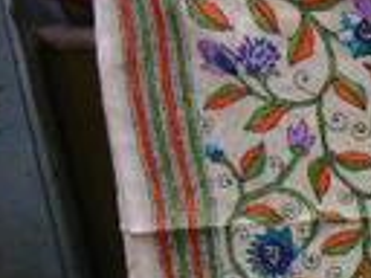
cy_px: 418
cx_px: 693
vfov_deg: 14.1
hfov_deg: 16.4
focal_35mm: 98
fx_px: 1050
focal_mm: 4.5
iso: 400
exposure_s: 1/20
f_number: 3.2
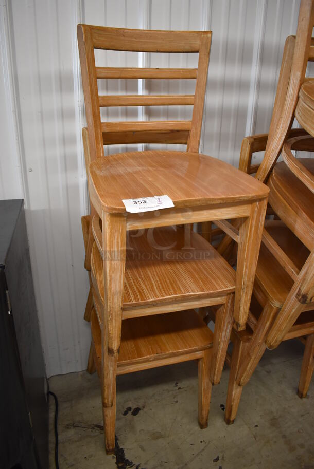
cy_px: 234
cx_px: 157
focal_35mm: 27
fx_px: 353
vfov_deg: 67.3
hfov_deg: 48.0
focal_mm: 18
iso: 1600
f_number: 3.5
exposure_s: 1/125
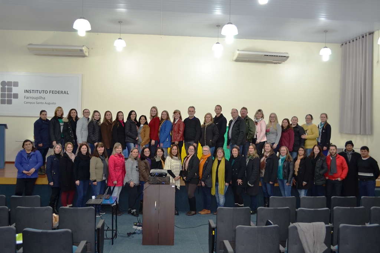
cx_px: 190
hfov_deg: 57.2
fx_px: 348
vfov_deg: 40.0
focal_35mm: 33
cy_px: 126
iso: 100
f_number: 3.8
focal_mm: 22
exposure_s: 1/15
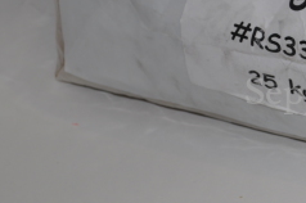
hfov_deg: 21.0
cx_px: 361
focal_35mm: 91
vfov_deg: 14.7
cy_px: -4
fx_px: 772
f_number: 9
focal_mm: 24
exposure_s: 1/125
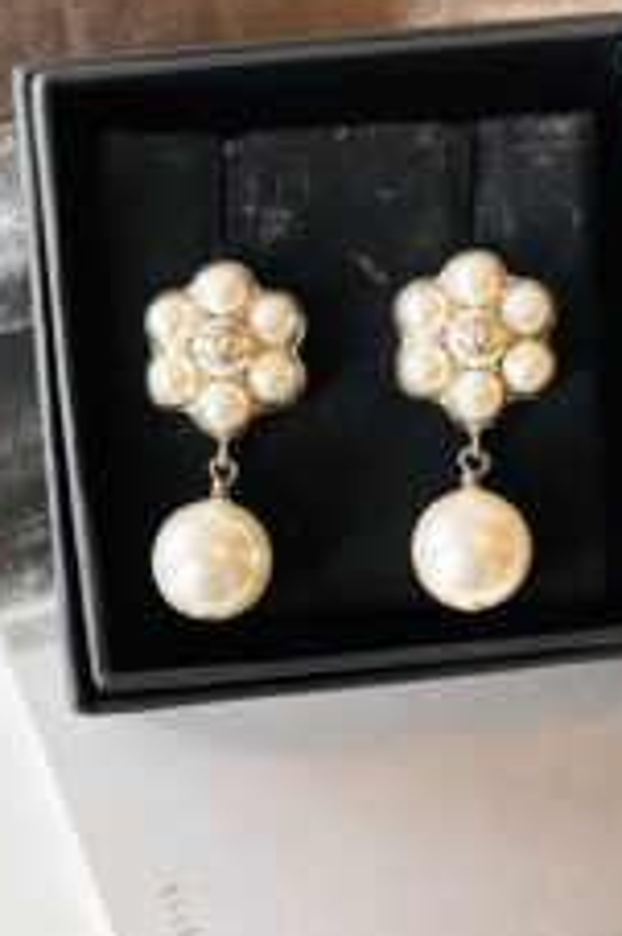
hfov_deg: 15.5
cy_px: 404
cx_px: 367
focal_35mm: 88
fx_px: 2284
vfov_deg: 23.1
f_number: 1.78
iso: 100
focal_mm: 6.86
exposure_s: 1/50
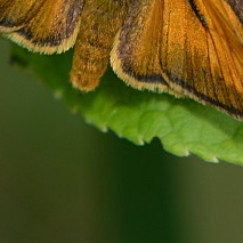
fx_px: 8538
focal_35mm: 1075
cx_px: 153
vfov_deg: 1.6
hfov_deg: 1.6
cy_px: -59
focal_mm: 200
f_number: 8
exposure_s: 1/250
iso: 100
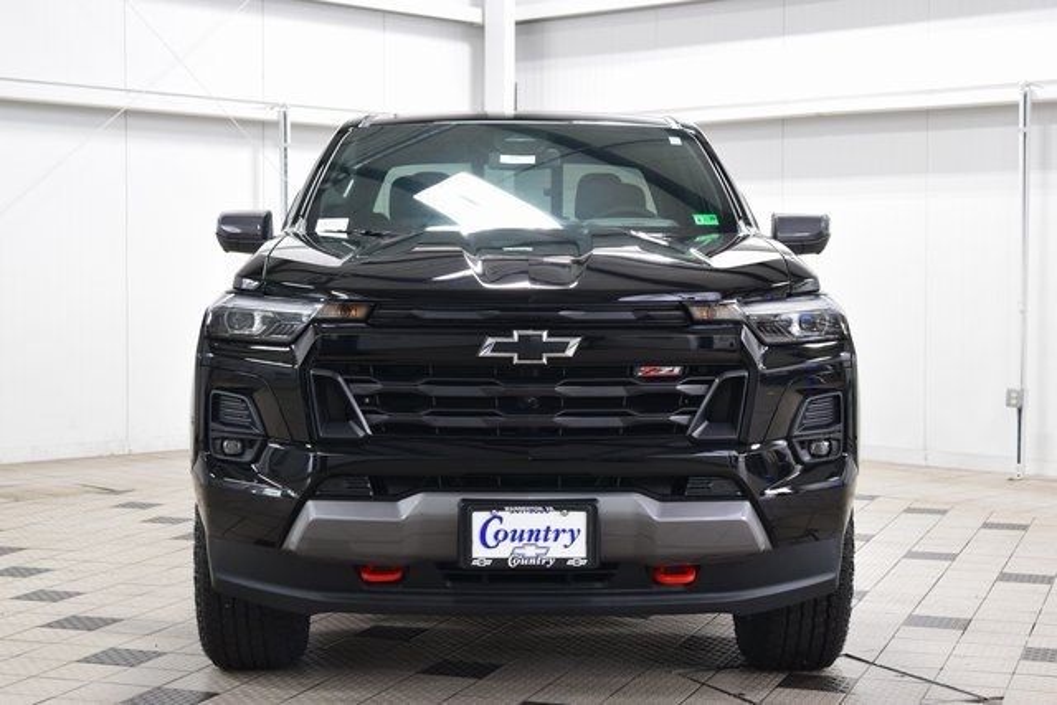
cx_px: 528
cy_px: 352
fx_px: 1850
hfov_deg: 31.9
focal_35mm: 63
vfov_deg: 21.6
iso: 800
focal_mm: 42
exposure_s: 1/15
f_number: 6.3
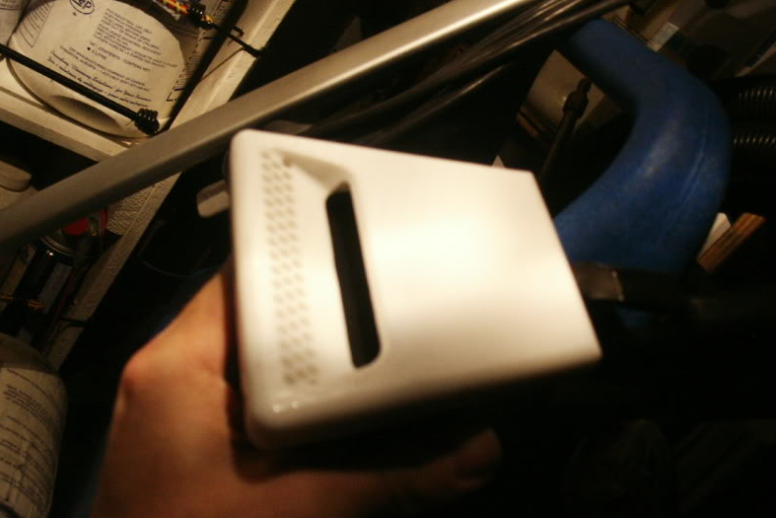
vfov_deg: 35.9
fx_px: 798
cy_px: 279
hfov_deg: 51.9
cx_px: 391
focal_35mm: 37
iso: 400
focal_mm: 7.18
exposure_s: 1/20
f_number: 3
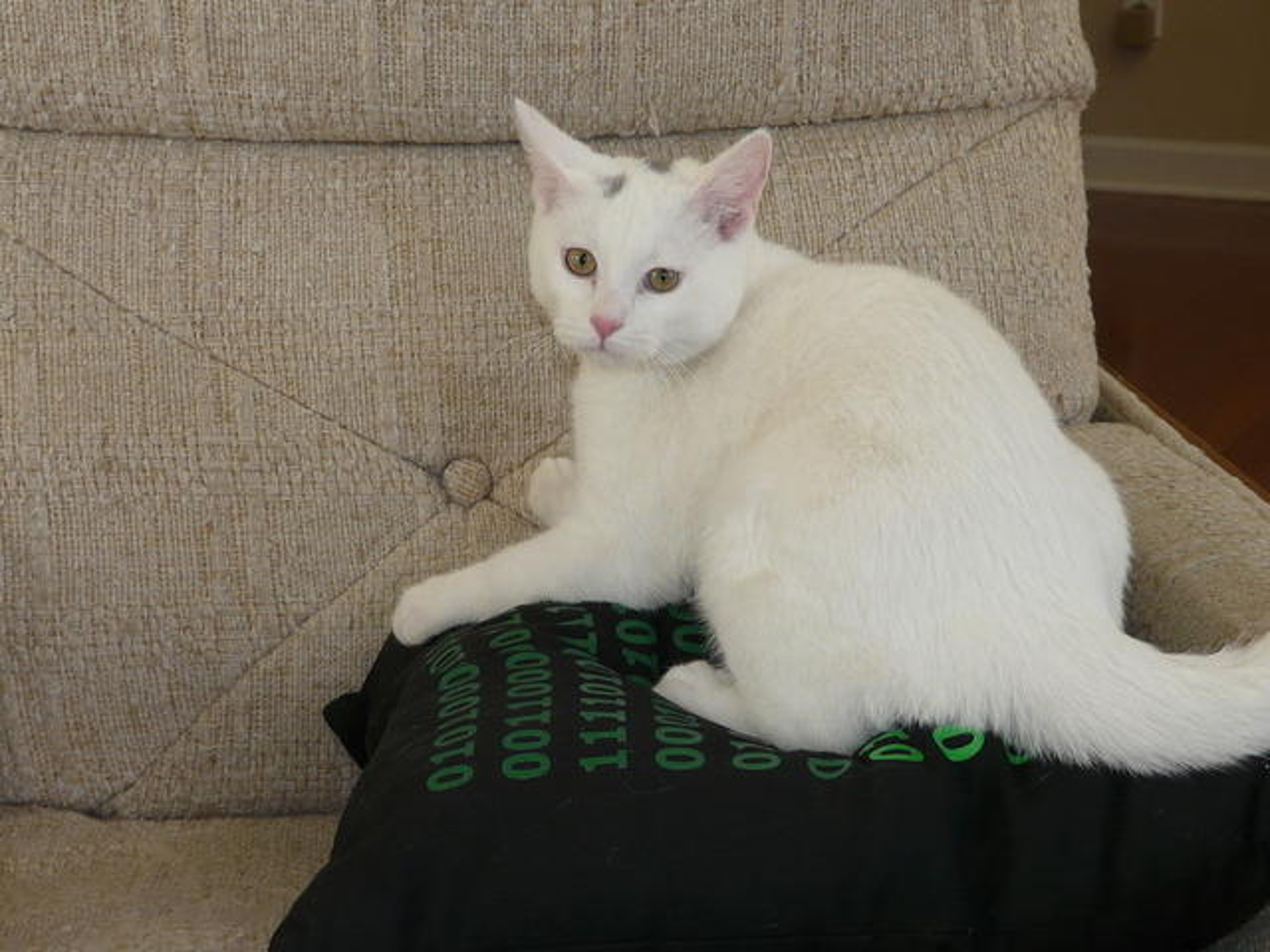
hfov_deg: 27.4
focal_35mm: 71
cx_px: 635
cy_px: 476
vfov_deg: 20.7
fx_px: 2605
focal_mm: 9.2
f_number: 3.2
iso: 100
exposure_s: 1/50
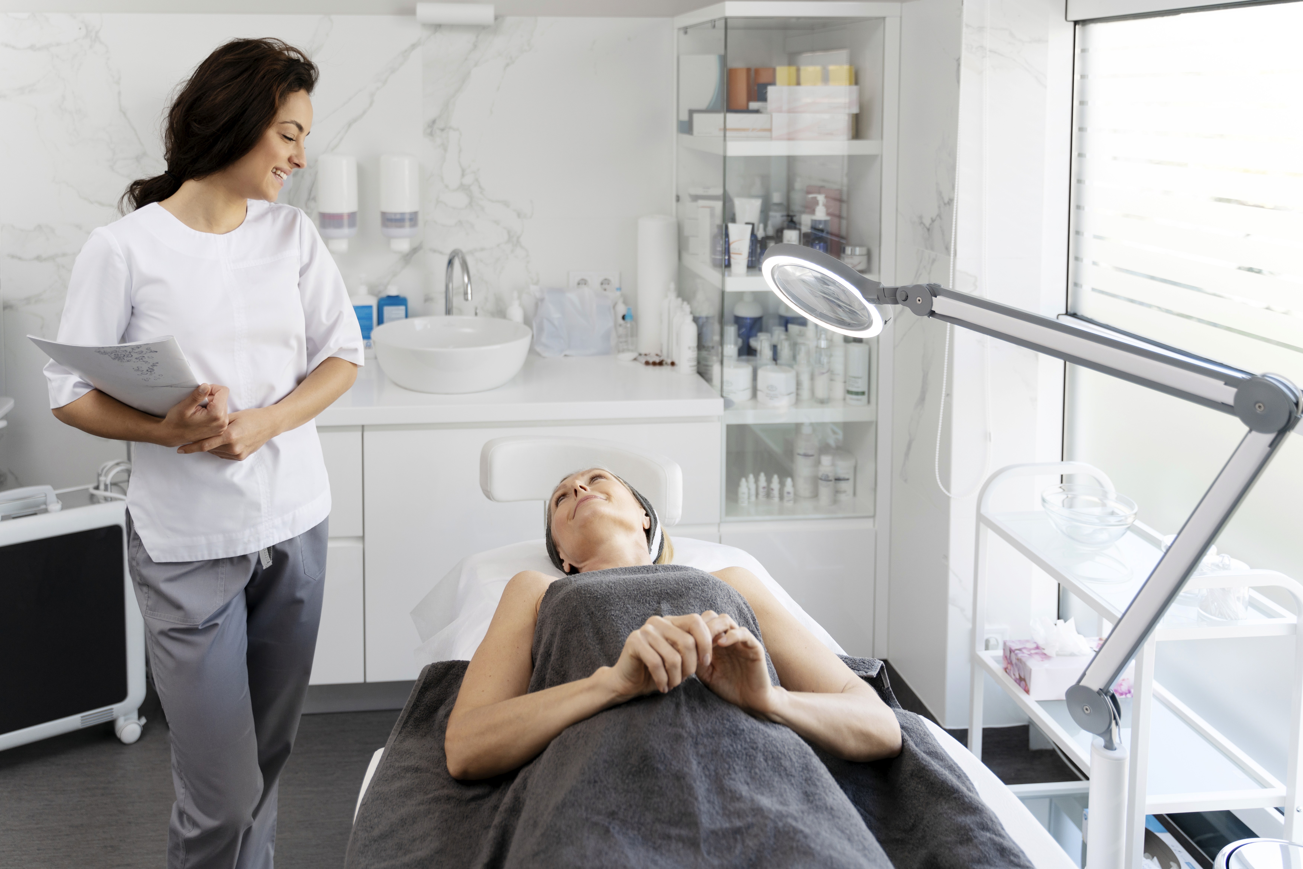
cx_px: 652
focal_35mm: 30
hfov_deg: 61.9
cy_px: 434
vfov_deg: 43.6
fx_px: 1086
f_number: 2.8
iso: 200
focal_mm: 30
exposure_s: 1/200
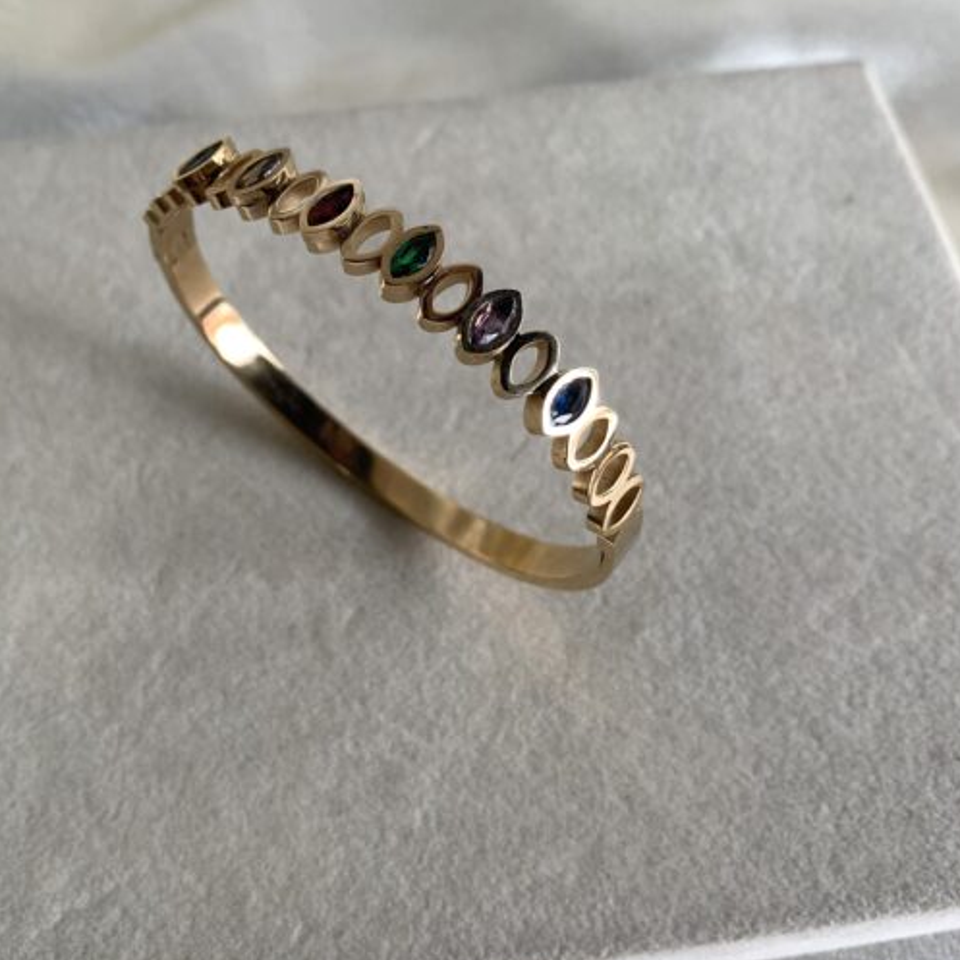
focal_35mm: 37
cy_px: 365
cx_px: 388
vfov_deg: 44.6
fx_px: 1161
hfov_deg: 44.7
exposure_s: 1/100
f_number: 1.8
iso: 40
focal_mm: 4.25
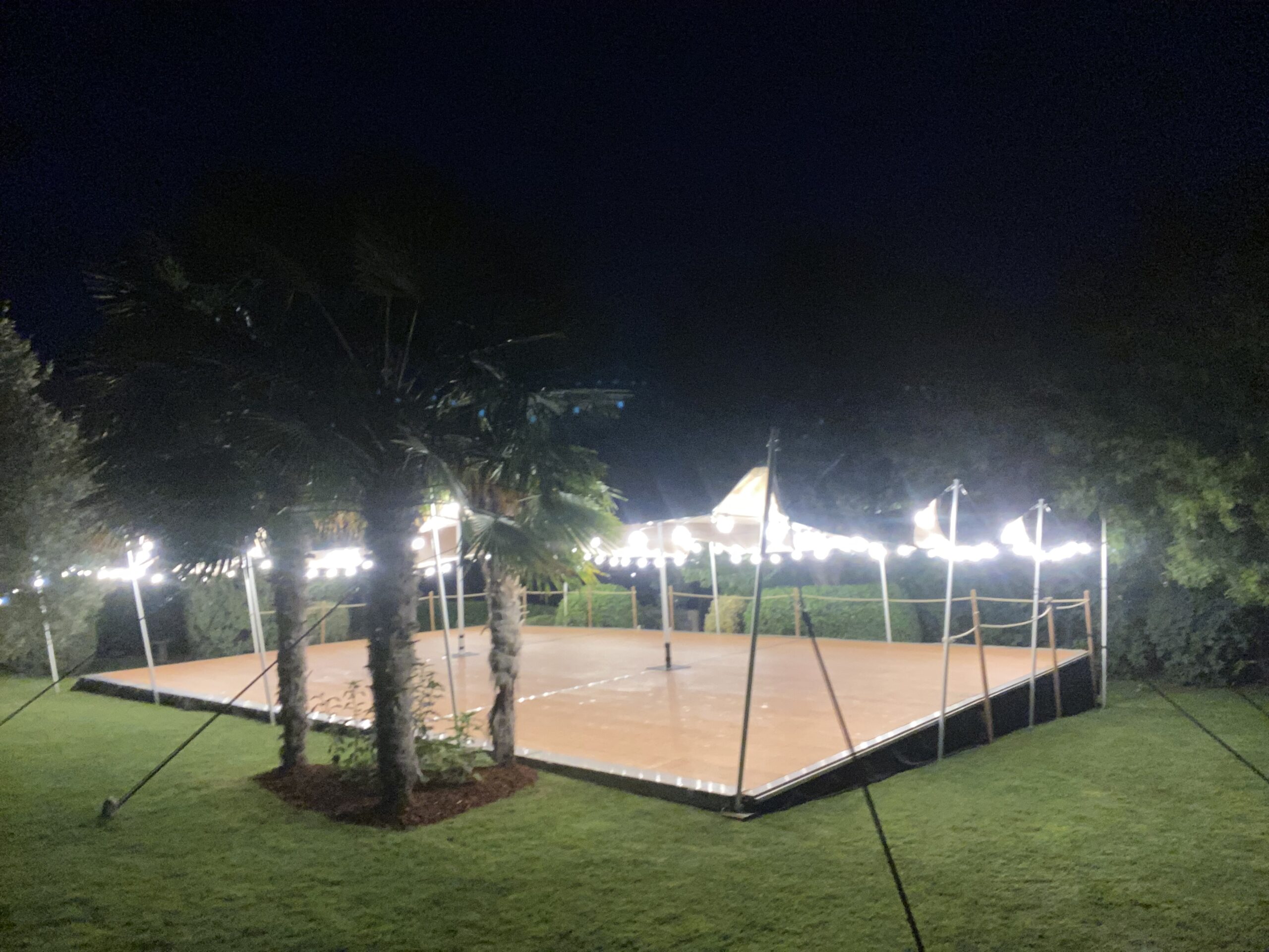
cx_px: 634
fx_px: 843
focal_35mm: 23
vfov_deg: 58.9
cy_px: 476
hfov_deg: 73.9
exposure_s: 1/25
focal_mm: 2.71
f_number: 2.2
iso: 200
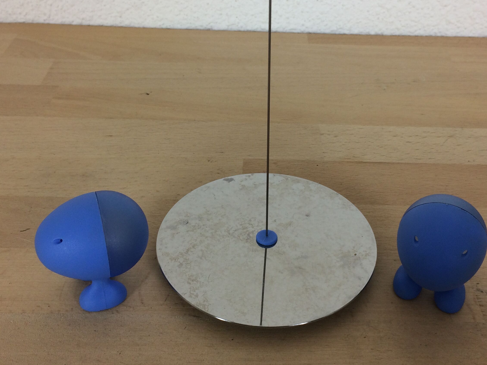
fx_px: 591
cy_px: 158
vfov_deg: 34.3
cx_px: 262
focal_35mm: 42
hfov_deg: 44.8
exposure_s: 1/50
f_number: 2.2
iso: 40
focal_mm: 4.15
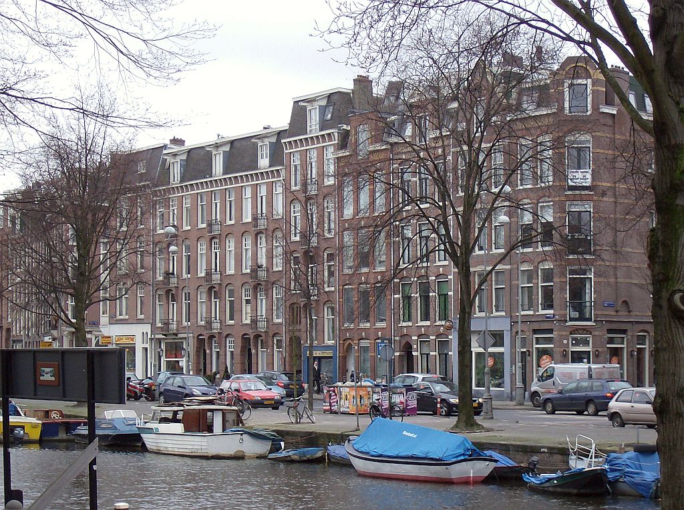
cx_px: 342
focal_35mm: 100
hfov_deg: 19.7
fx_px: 1971
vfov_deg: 14.7
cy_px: 255
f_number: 4.6
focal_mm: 16.6
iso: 128
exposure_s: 1/121
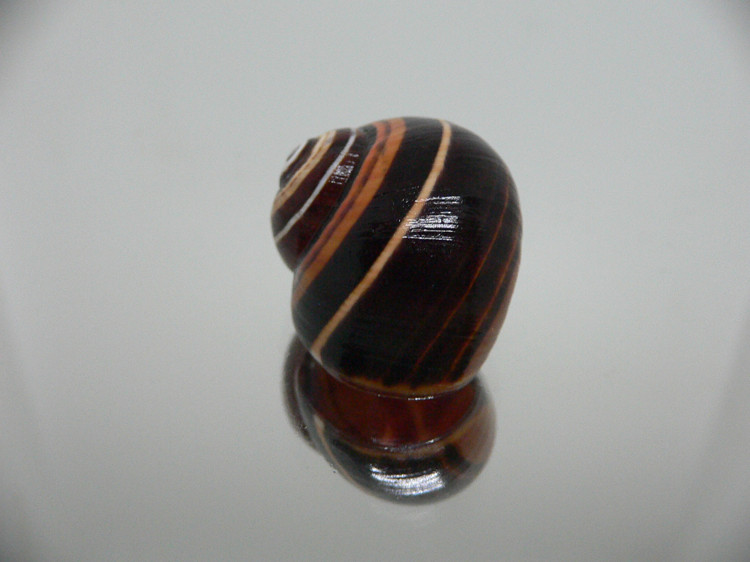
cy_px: 281
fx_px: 758
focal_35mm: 35
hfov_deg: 52.6
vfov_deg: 40.7
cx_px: 375
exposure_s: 1/50
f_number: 2.8
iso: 200
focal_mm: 4.6
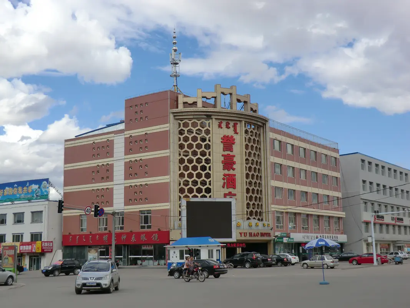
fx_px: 557
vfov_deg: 30.9
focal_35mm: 47
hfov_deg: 40.4
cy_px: 154
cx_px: 205
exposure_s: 1/800
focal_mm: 8.4
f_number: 4
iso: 64
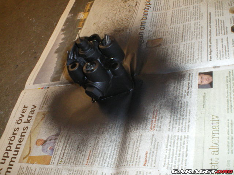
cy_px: 88
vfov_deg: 37.7
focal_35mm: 38
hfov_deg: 49.0
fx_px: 257
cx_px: 117
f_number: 3.1
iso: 400
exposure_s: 1/50
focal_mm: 6.3
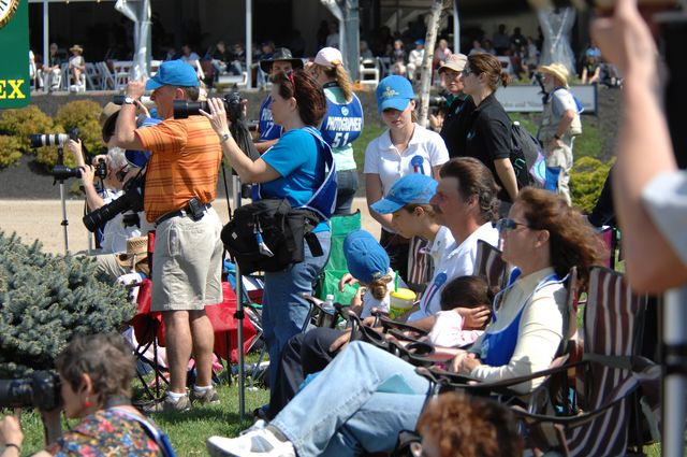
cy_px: 228
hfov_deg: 17.1
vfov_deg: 11.4
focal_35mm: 120
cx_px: 344
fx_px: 2287
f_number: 4.8
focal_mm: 80
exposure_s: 1/1000
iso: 200
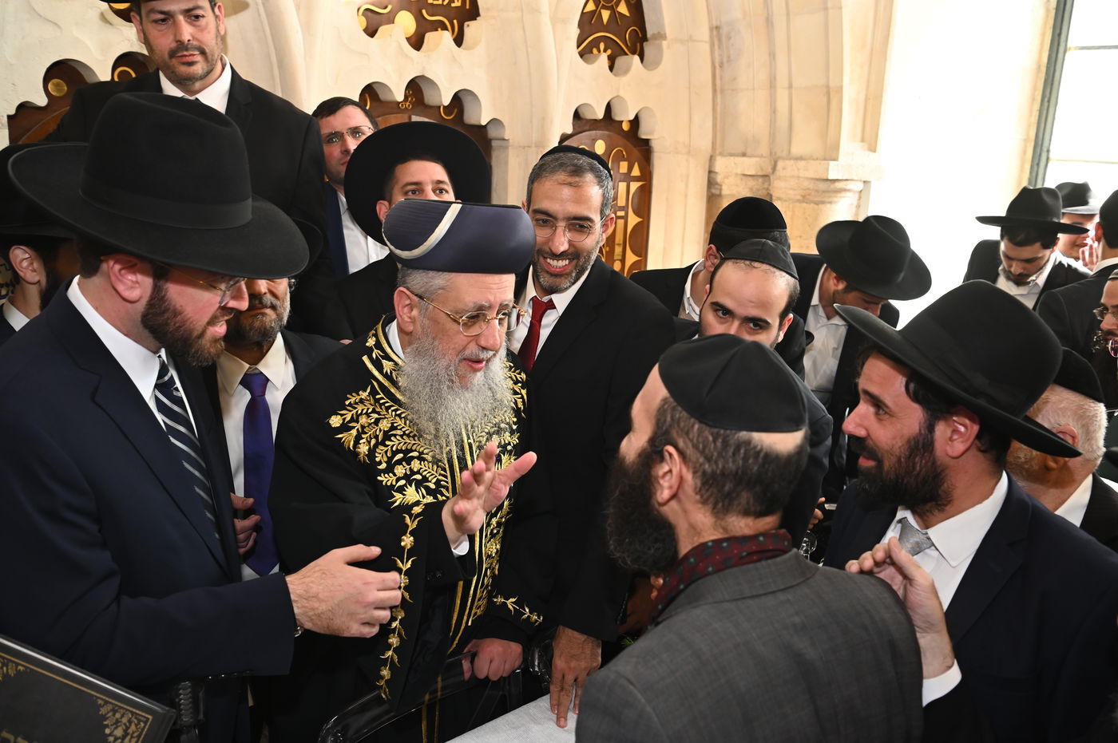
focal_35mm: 32
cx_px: 559
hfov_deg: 58.8
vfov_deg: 41.0
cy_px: 372
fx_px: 993
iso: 800
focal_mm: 32
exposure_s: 1/125
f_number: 5
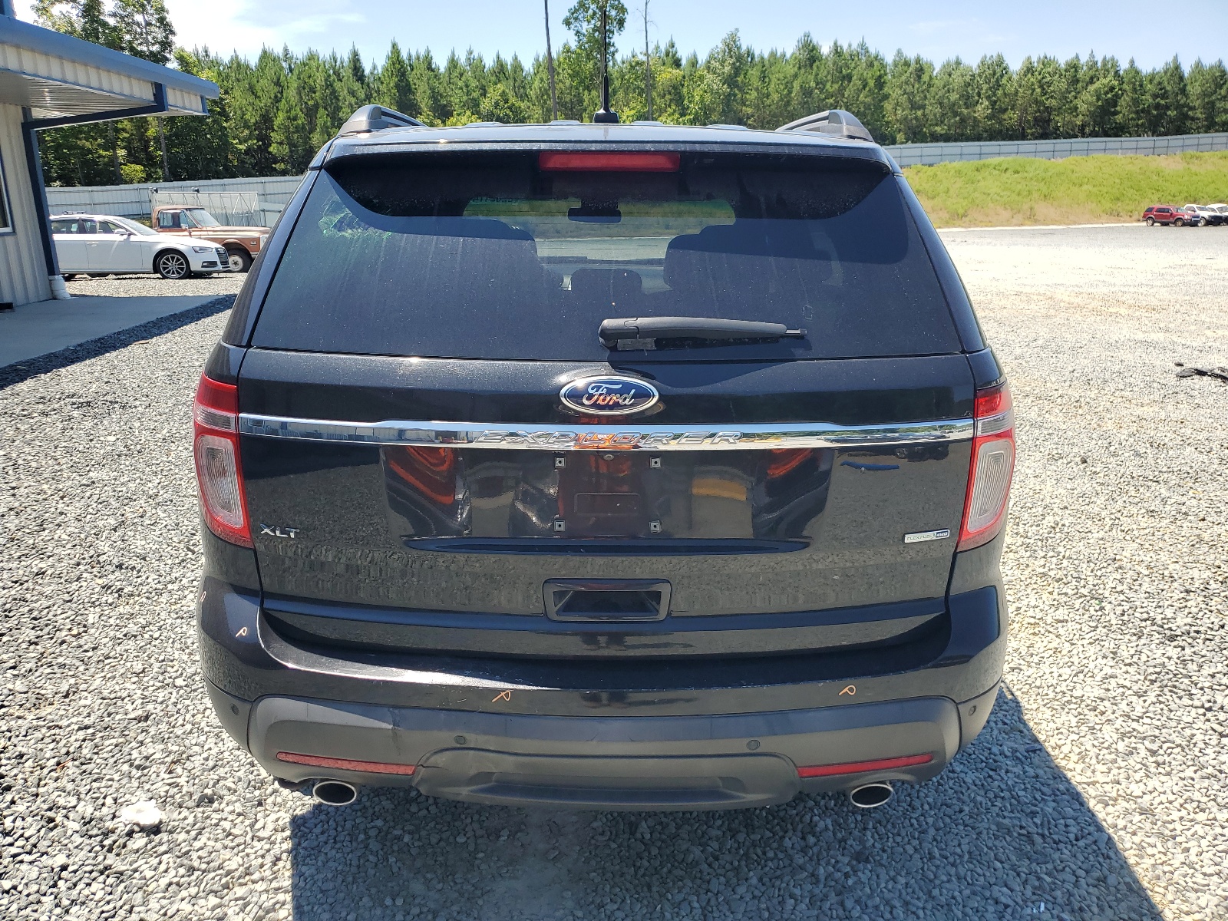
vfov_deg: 53.1
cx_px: 614
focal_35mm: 26
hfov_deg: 67.3
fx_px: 922
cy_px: 460
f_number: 1.5
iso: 50
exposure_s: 1/1667
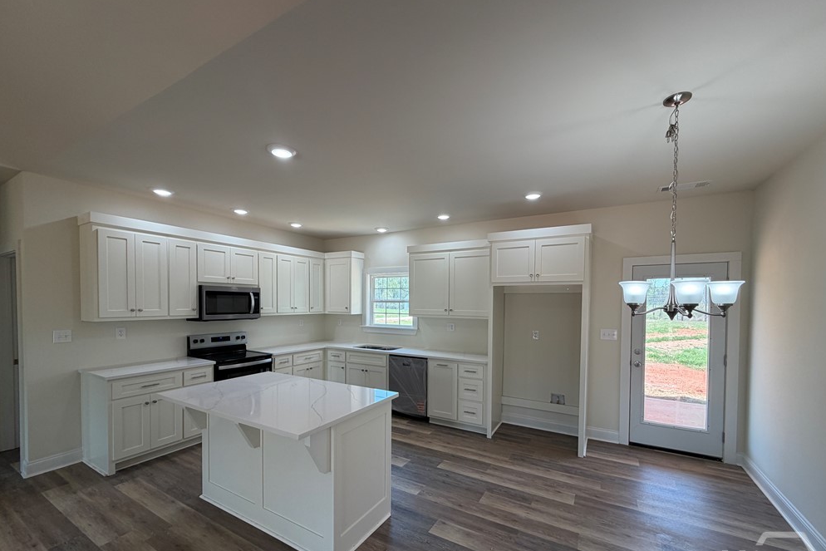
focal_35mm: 15
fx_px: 344
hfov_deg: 100.4
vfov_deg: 77.0
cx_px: 411
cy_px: 311
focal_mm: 2.22
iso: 80
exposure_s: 1/120
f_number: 2.2
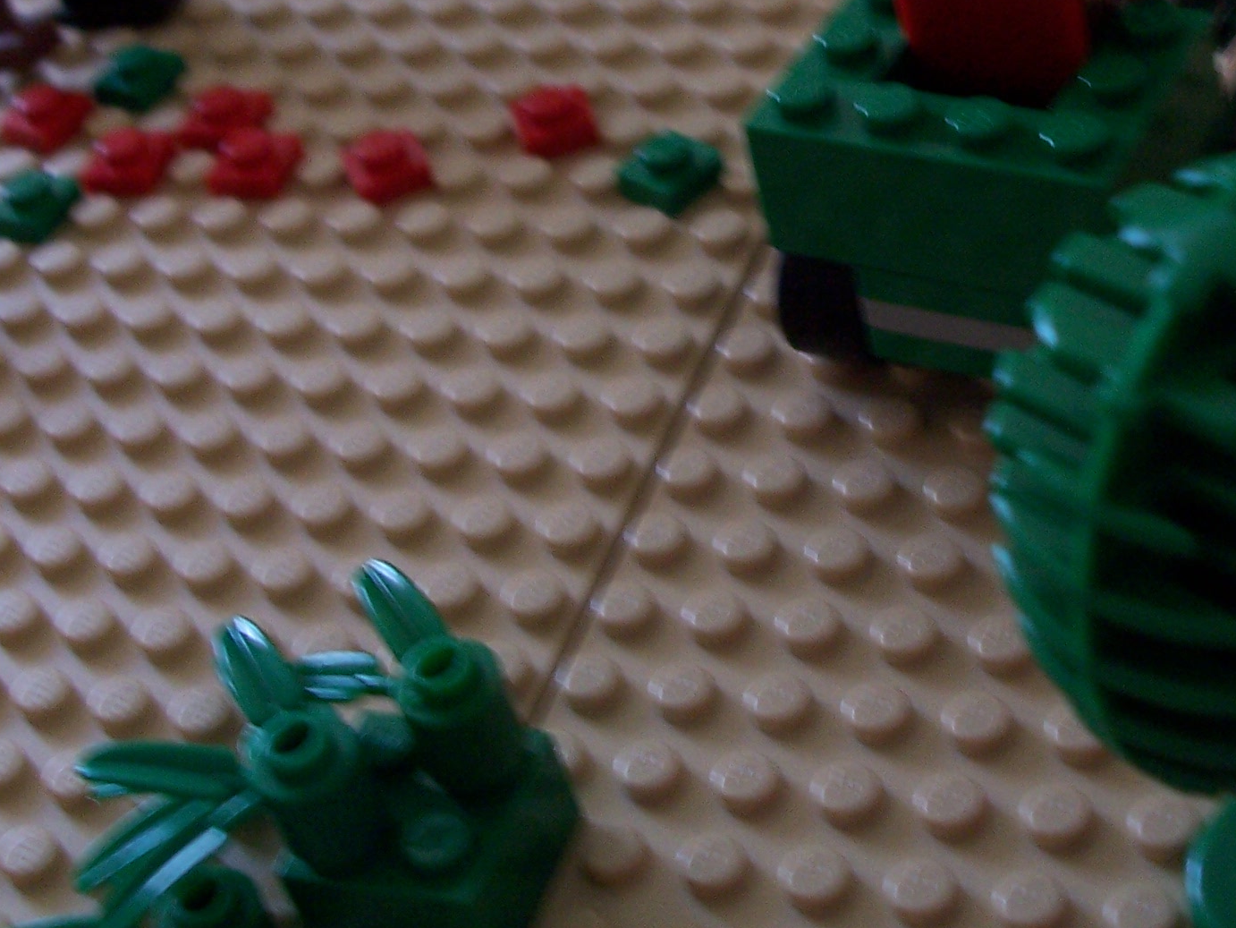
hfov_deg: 27.5
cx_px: 865
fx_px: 2500
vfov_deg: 20.8
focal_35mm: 70
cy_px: 202
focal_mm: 7.2
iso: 140
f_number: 2.8
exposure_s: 1/8
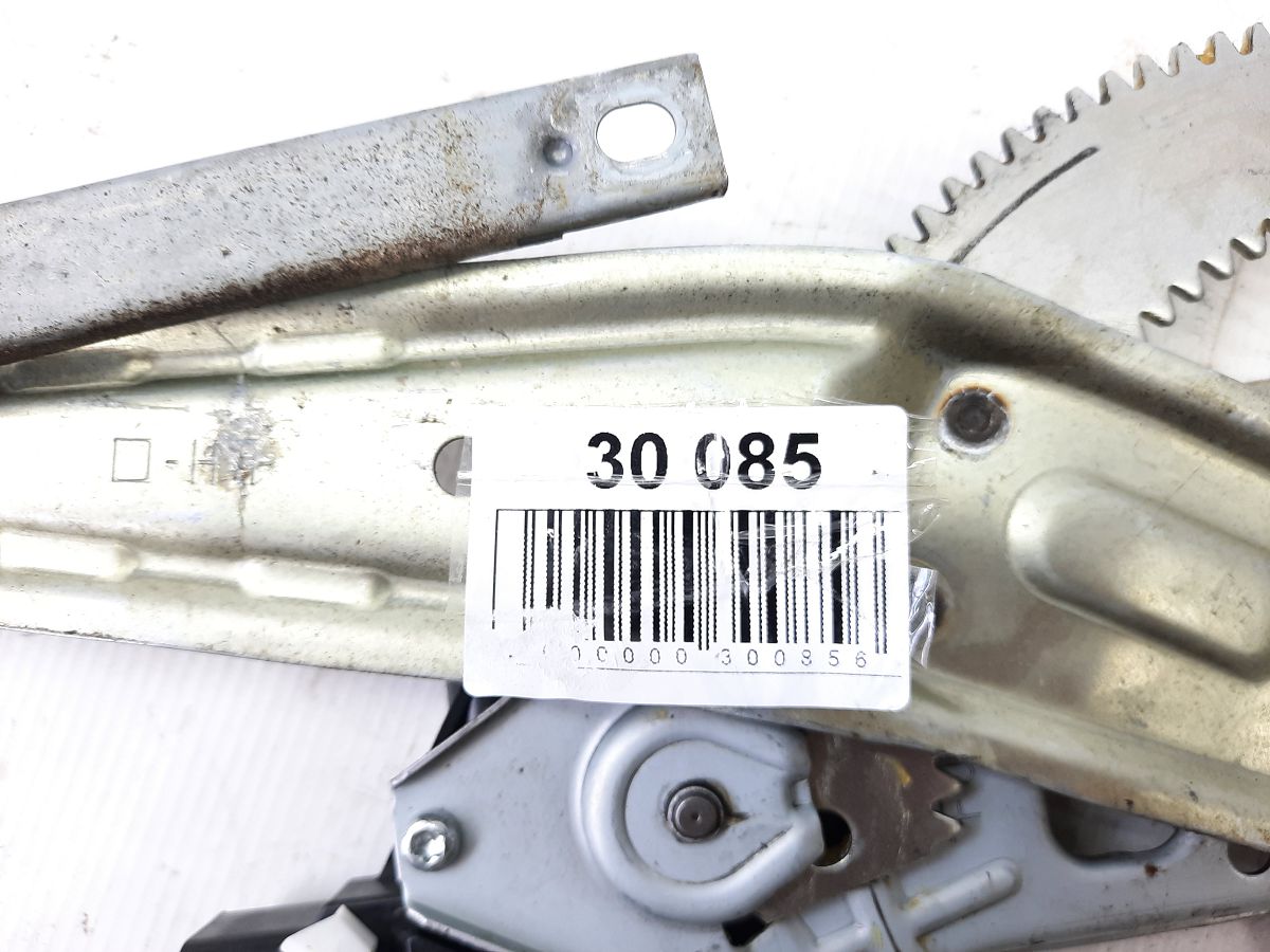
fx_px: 917
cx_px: 635
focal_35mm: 25
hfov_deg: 69.4
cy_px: 476
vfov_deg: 54.9
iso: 100
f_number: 2
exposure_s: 1/50
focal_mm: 4.6
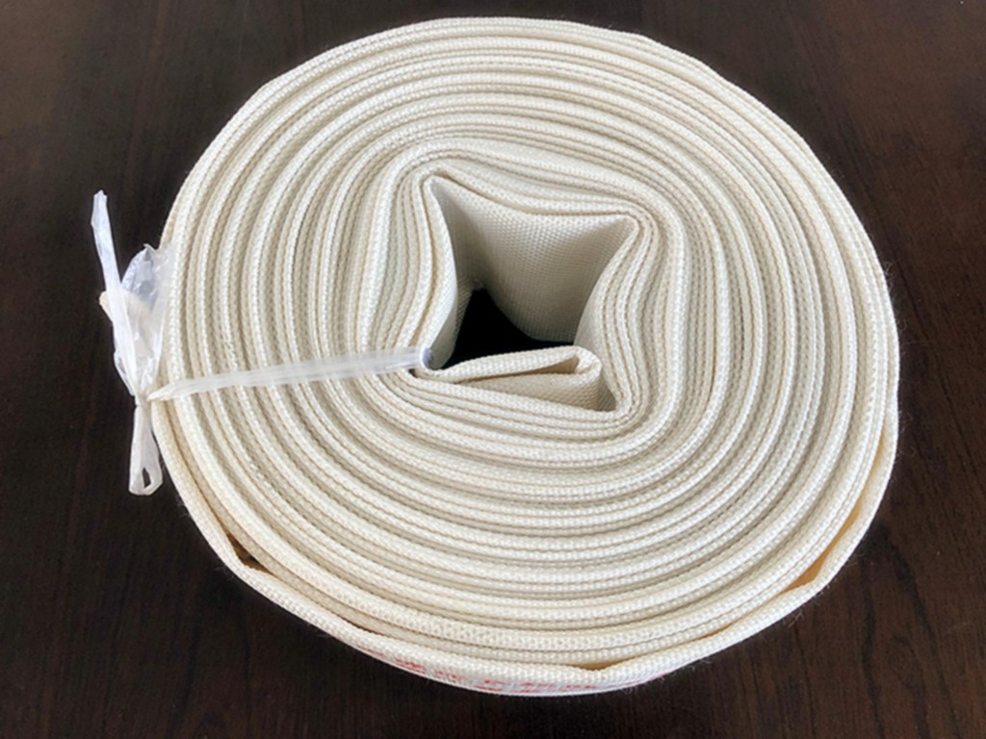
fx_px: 798
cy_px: 370
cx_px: 493
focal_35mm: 28
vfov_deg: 49.7
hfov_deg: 63.4
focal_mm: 3.99
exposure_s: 1/30
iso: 25
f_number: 1.8
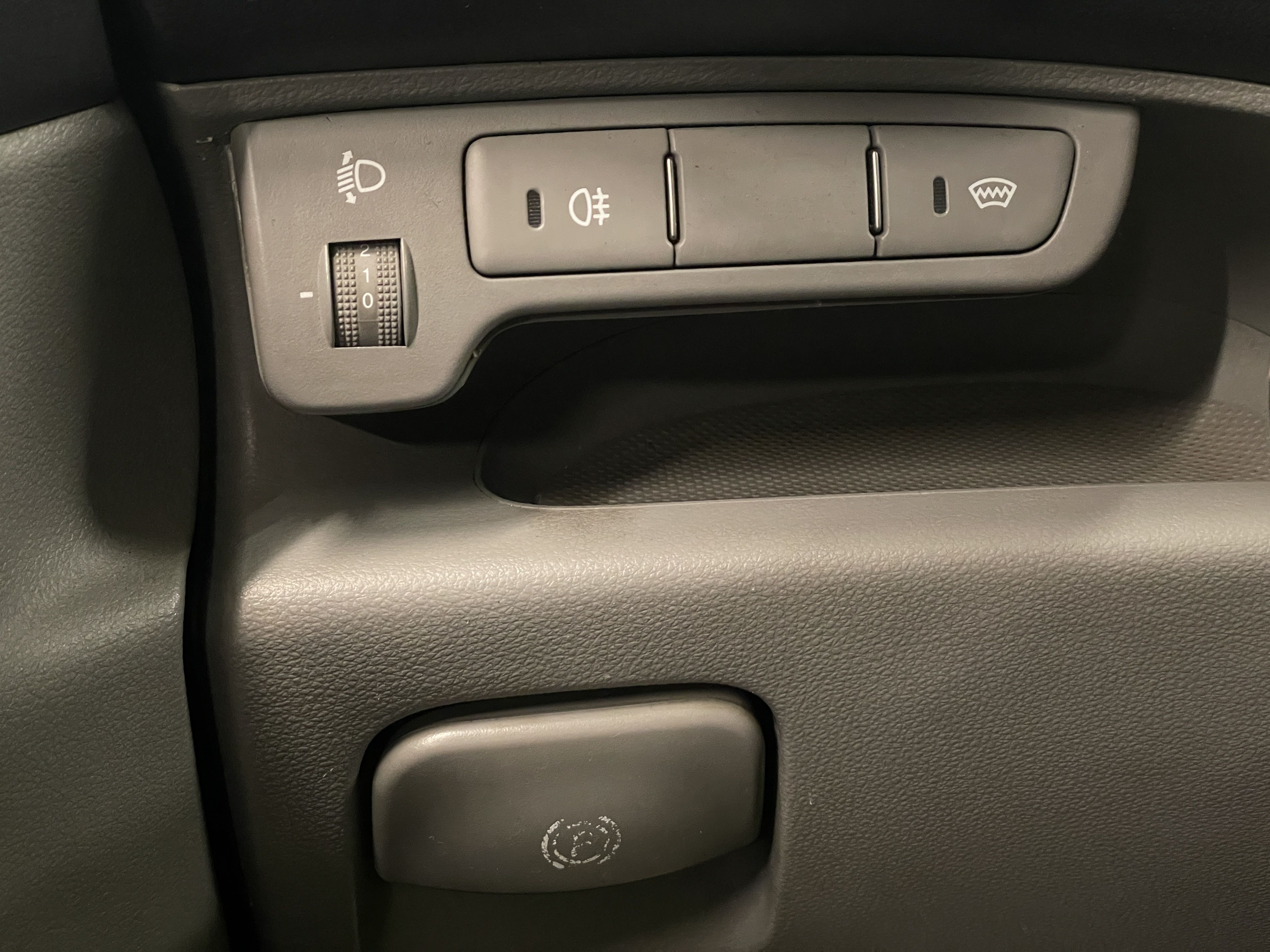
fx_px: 1908
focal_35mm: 52
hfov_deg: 36.8
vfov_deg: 28.0
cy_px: 476
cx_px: 635
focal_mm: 6
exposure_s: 1/50
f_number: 2
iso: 500
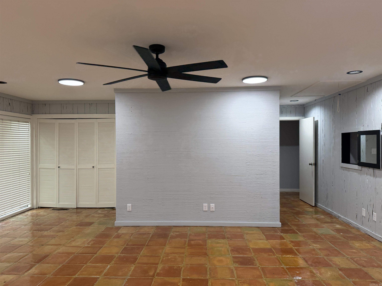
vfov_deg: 56.8
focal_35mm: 24
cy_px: 143
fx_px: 265
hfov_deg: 71.6
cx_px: 191
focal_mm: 6.76
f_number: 1.78
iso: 200
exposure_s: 1/132
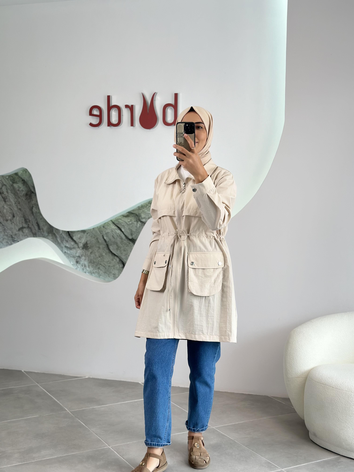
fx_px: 654
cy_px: 236
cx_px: 177
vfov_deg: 39.7
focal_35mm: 48
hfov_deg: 30.3
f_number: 1.78
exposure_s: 1/252
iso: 80
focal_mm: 6.86
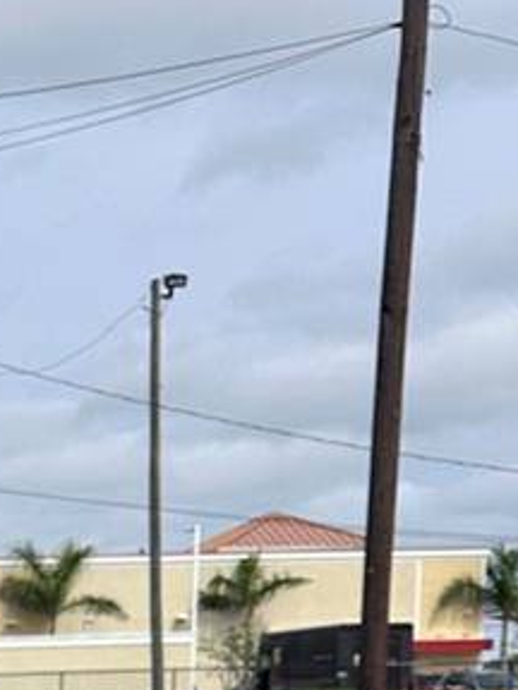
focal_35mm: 100
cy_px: 1013
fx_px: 1995
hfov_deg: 13.0
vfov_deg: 17.7
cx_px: -492
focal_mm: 6.86
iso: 80
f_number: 1.78
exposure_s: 1/7576
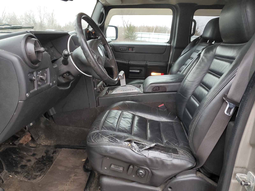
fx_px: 192
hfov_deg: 67.3
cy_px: 96
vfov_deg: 53.1
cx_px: 128
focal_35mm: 26
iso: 99
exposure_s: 1/120
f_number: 1.5
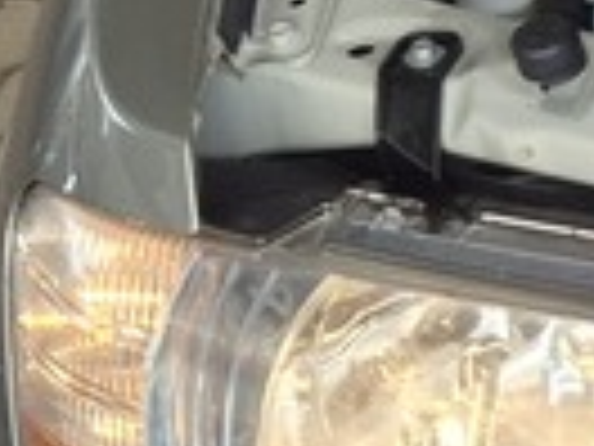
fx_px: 3072
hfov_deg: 9.1
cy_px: -23
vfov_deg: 8.2
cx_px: 1737
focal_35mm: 179
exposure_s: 1/180
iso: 100
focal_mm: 5.4
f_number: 1.8
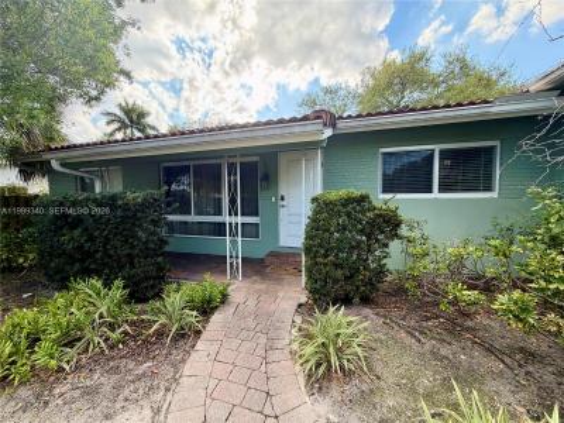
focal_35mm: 14
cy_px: 212
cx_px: 282
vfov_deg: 85.7
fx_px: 228
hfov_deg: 102.1
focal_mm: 2.22
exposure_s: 1/268
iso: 50
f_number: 2.2
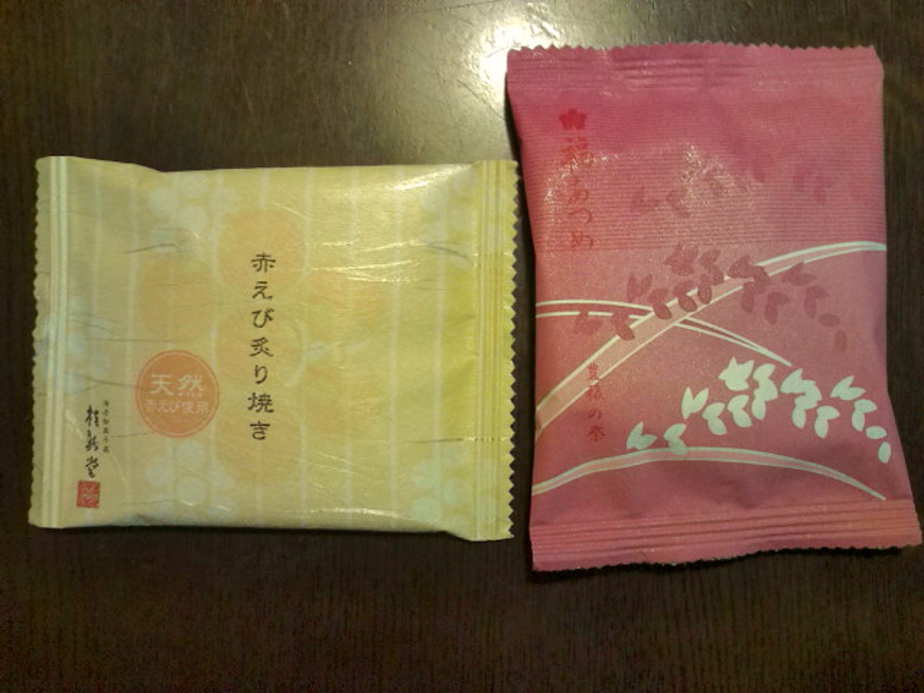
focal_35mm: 32
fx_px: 854
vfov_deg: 44.2
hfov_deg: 56.8
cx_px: 462
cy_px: 346
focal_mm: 3.3
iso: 111
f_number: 2.8
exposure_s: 1/12
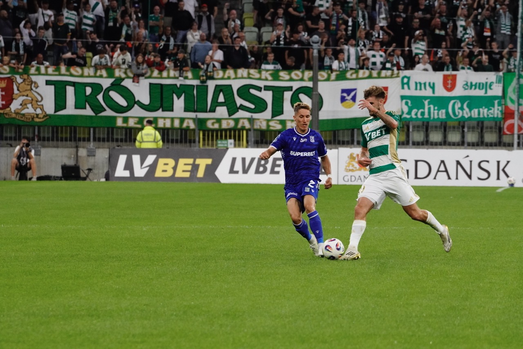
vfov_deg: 4.6
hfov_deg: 6.9
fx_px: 4357
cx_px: 262
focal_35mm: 300
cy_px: 174
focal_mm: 200
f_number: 6.3
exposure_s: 1/800
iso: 3200
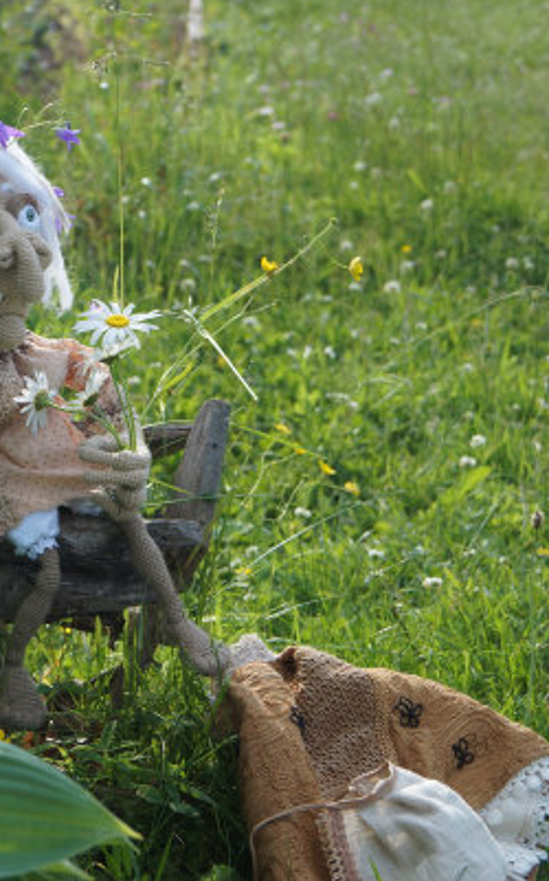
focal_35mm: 70
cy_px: 436
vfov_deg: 29.4
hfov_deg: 18.3
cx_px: 51
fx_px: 1679
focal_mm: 30
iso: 100
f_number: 5
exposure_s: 1/200
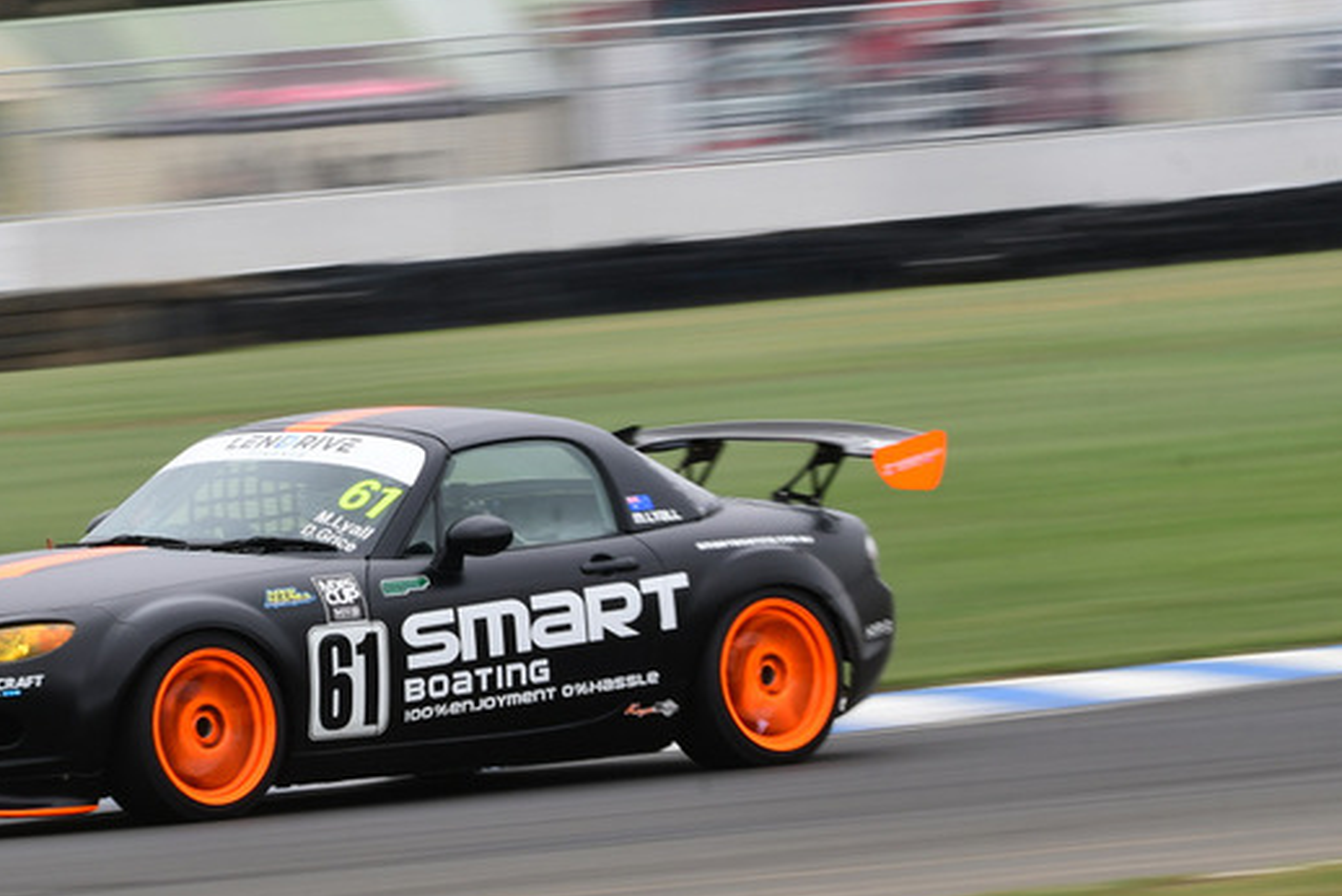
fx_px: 17269
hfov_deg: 4.4
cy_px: 319
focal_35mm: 463
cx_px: 321
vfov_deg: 3.0
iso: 160
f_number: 14
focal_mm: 200
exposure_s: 1/80
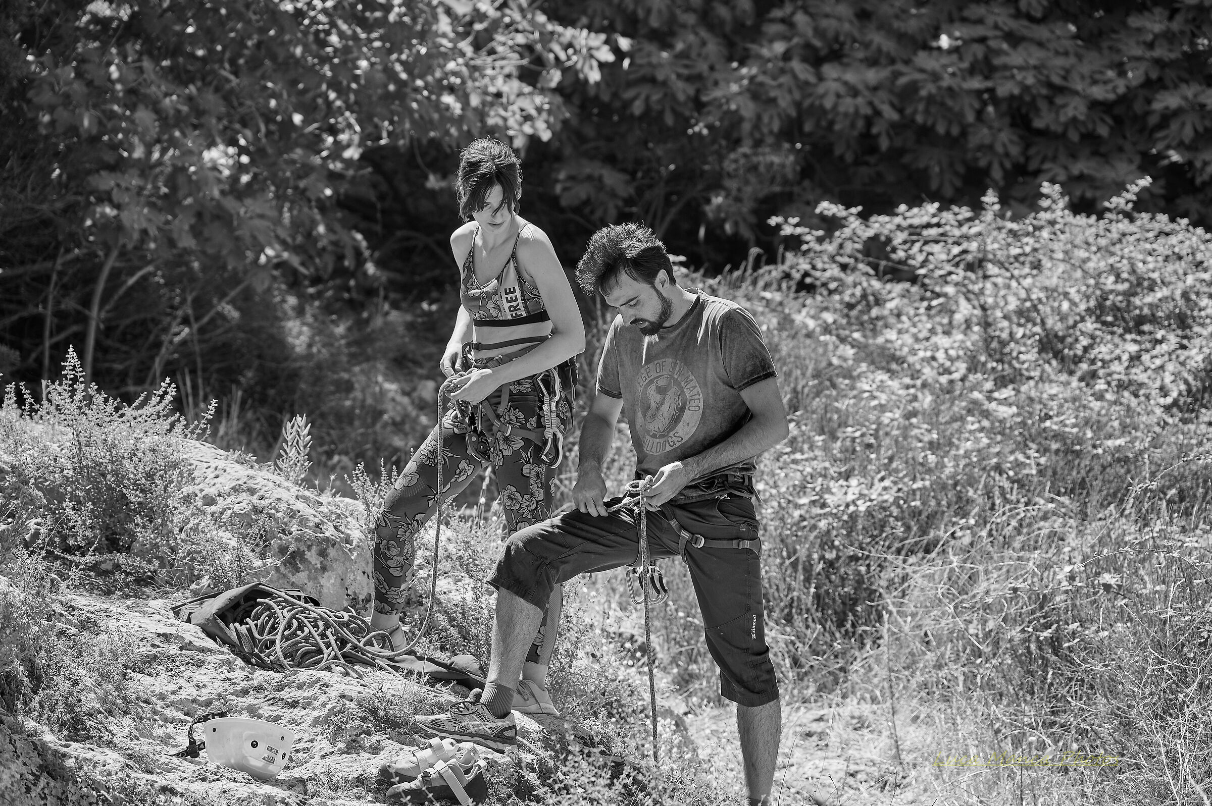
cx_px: 606
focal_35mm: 120
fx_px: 4037
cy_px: 403
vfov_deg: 11.4
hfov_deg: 17.1
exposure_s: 1/350
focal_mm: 120
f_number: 4.8
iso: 100
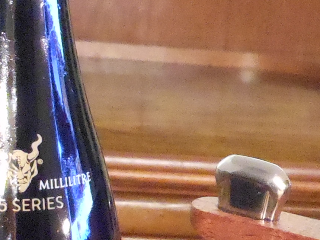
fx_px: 1932
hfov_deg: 9.3
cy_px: 305
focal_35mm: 209
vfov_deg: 7.0
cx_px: 396
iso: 1000
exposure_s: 1
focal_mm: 6.9
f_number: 4.3
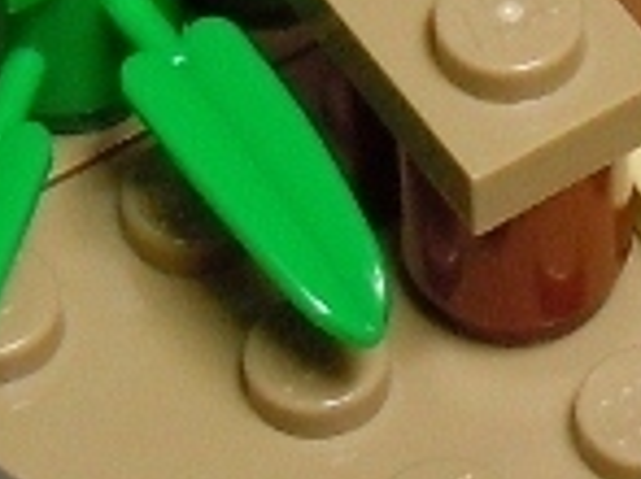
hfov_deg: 8.2
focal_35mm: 242
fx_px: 4478
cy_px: -183
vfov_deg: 6.1
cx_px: 610
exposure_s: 1/25
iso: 200
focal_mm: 9.3
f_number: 3.9
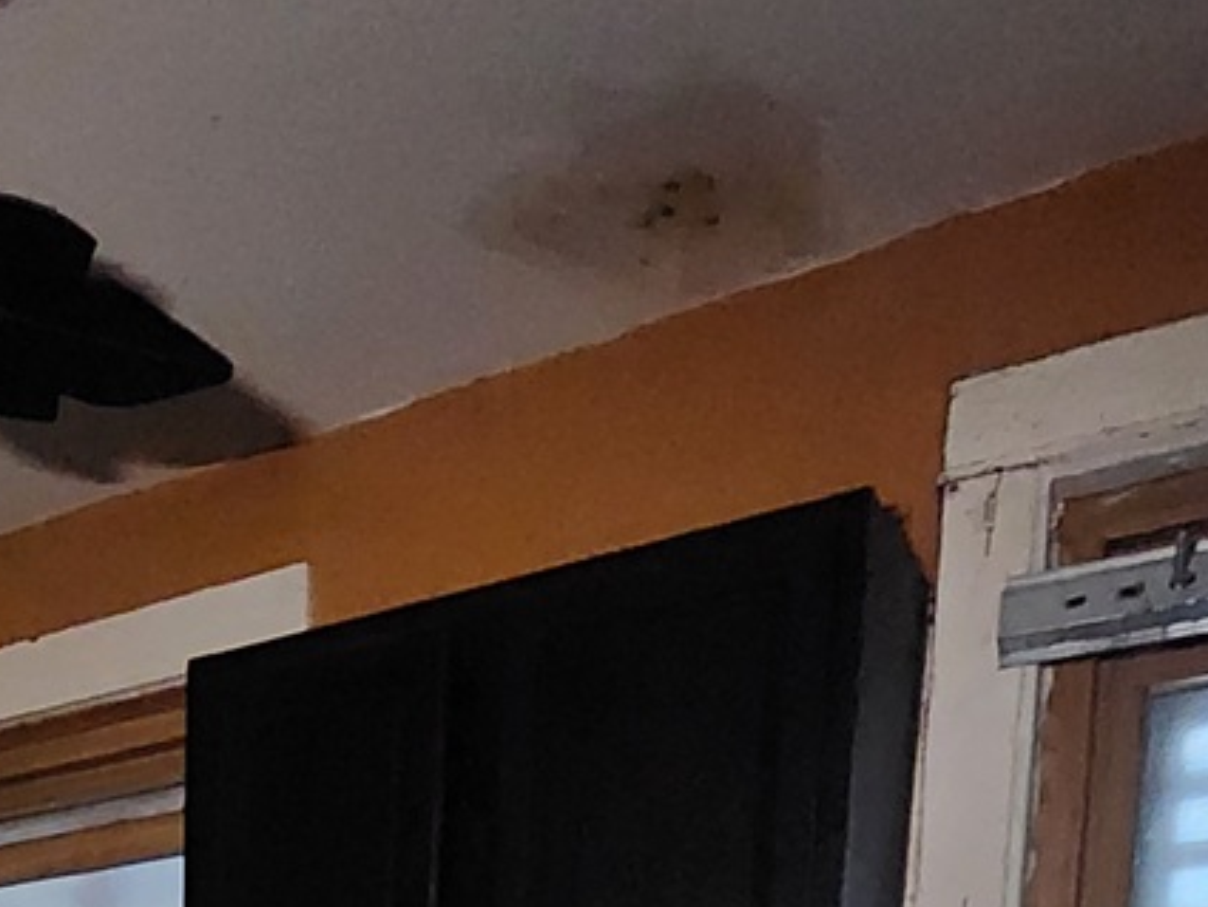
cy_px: 1513
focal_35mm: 44
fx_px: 1536
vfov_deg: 23.0
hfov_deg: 39.5
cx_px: 94
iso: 2000
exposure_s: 1/24
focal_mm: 2.2
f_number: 2.2
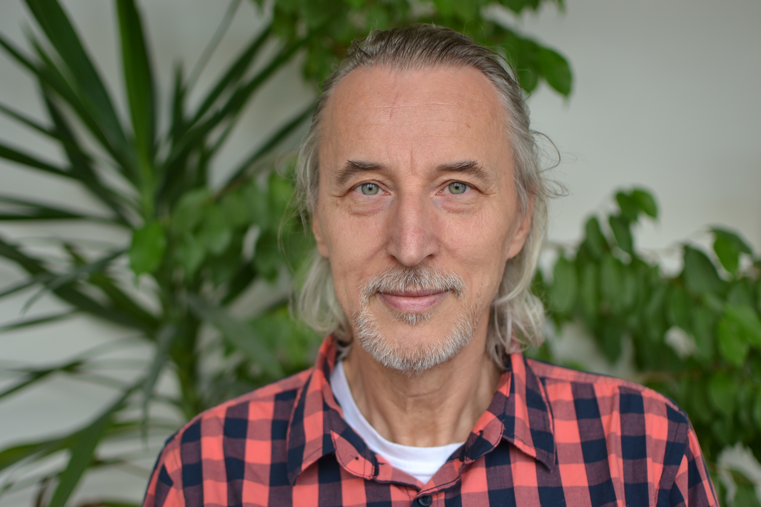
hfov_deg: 37.9
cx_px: 380
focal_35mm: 52
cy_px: 254
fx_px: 1110
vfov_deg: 25.8
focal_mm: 35
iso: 100
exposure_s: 1/100
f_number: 1.8
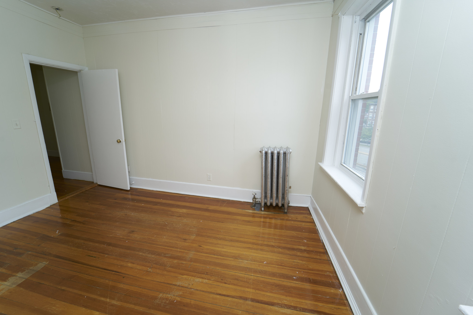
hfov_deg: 104.2
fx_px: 184
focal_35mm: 14
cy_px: 158
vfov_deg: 81.2
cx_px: 236
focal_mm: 14
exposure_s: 1/25
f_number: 7.1
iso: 250
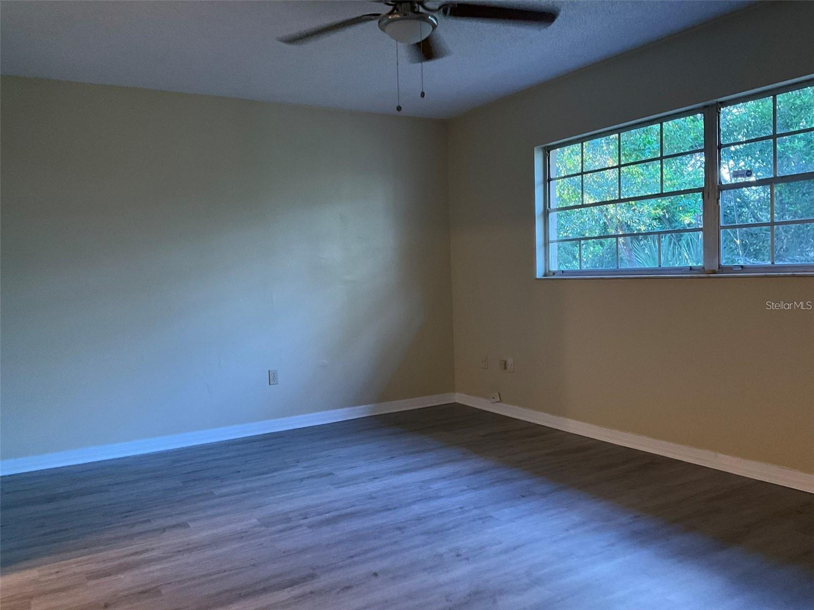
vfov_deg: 48.2
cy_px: 305
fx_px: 682
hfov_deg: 61.7
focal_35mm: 29
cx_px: 407
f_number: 1.8
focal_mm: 3
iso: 100
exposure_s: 1/60
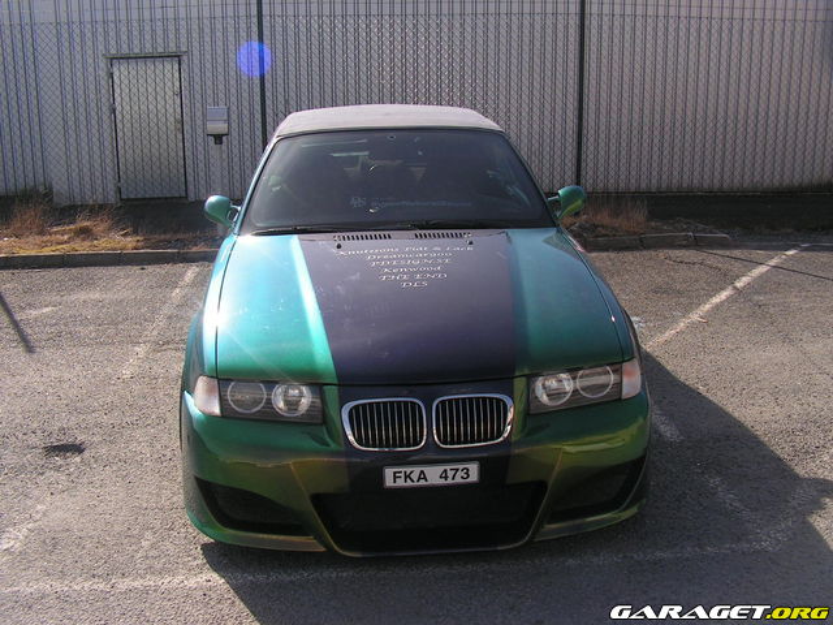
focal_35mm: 36
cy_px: 312
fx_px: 866
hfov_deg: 51.4
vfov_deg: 39.7
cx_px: 416
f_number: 4.8
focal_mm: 6
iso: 64
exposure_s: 1/400
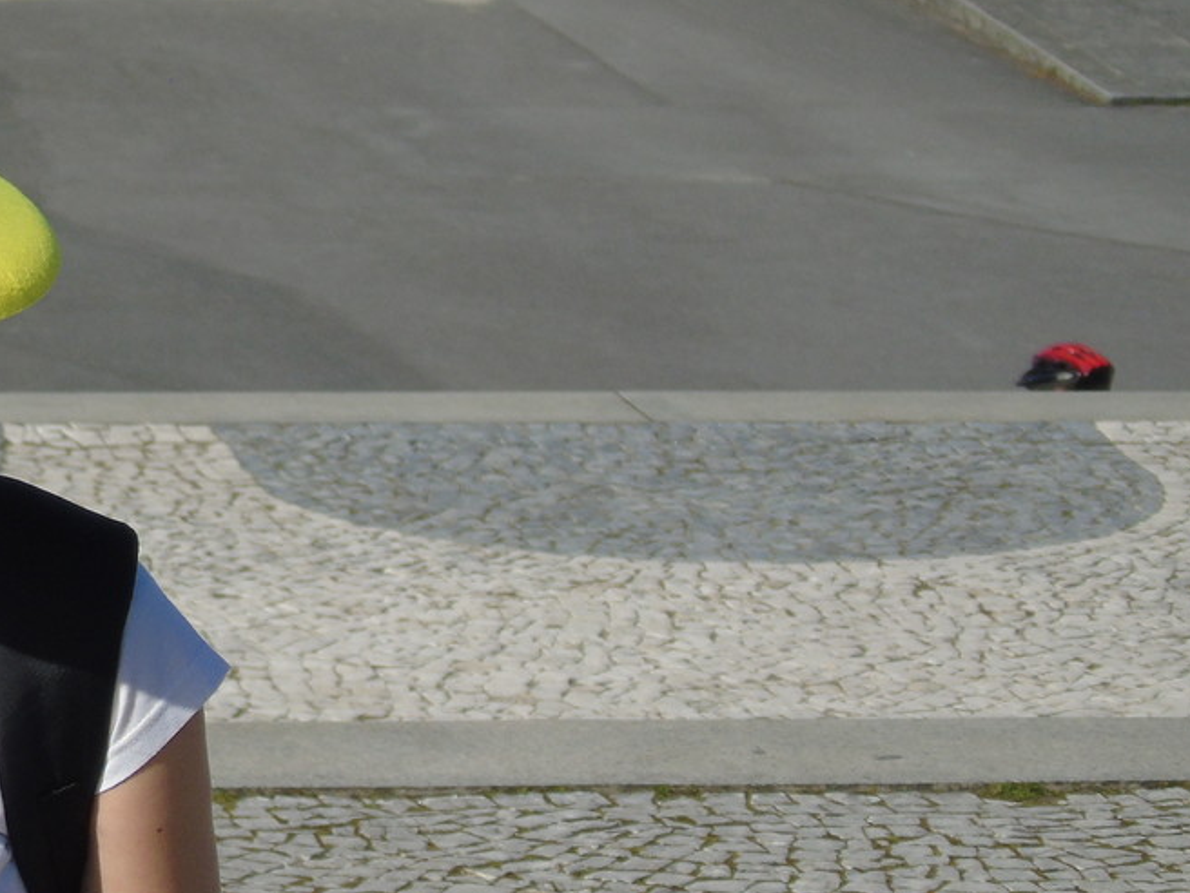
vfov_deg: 5.4
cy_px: 601
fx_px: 9522
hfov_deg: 7.1
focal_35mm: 277
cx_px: 167
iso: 80
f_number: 4.7
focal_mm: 25
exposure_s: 1/800
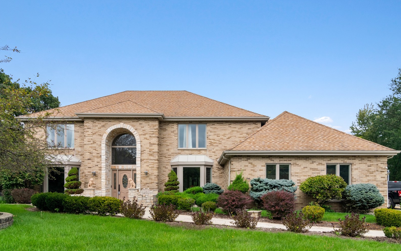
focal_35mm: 24
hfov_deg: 75.9
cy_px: 136
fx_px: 257
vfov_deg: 51.9
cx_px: 196
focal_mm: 15
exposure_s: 1/200
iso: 200
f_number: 8
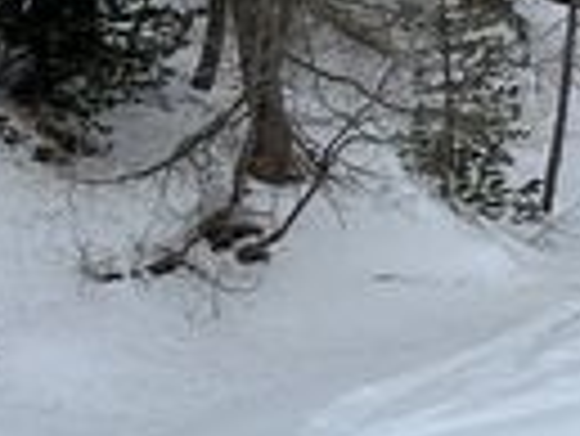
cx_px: 1641
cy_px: 117
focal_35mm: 202
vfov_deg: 7.4
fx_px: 3388
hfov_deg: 8.5
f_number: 1.5
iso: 50
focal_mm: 5.7
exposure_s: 1/4115
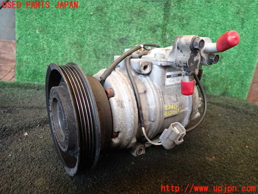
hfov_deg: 69.4
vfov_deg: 54.9
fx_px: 186
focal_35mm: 25
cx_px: 129
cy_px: 97
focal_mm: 4.5
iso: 320
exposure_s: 1/30
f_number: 2
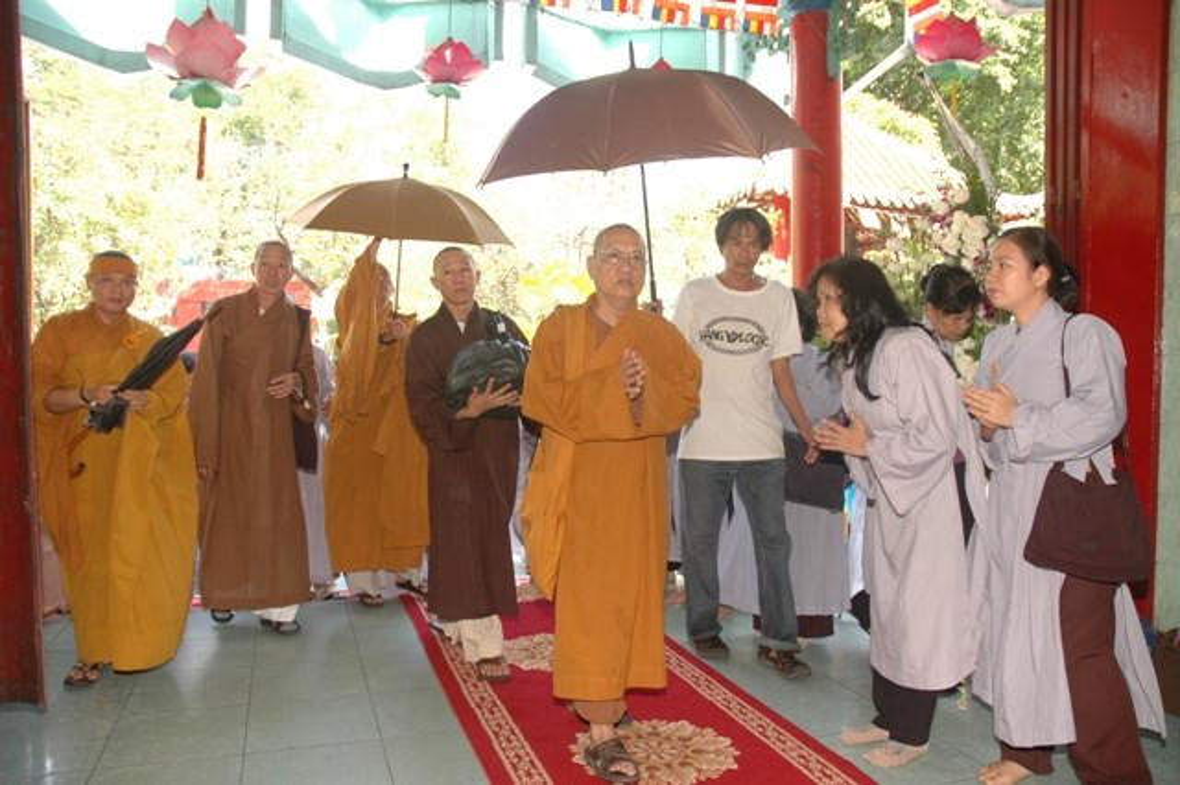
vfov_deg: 47.9
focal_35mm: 27
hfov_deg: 67.4
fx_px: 885
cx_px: 590
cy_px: 392
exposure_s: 1/80
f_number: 4.5
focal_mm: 18
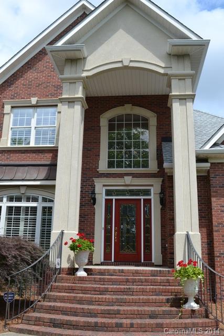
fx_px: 308
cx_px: 112
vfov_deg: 57.2
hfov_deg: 40.0
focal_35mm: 33
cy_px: 168
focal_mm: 22
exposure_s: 1/250
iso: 100
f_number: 8
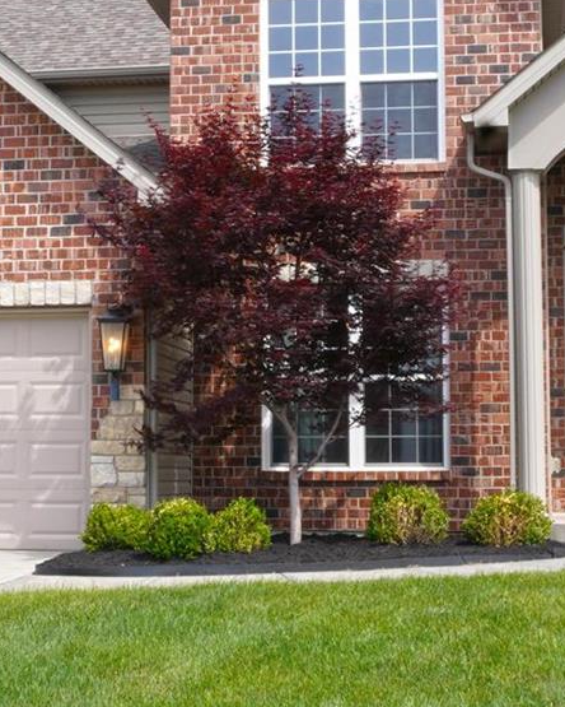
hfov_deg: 21.0
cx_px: 235
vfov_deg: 25.6
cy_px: 143
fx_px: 1526
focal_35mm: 73
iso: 100
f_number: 22
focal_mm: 18
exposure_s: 1/20
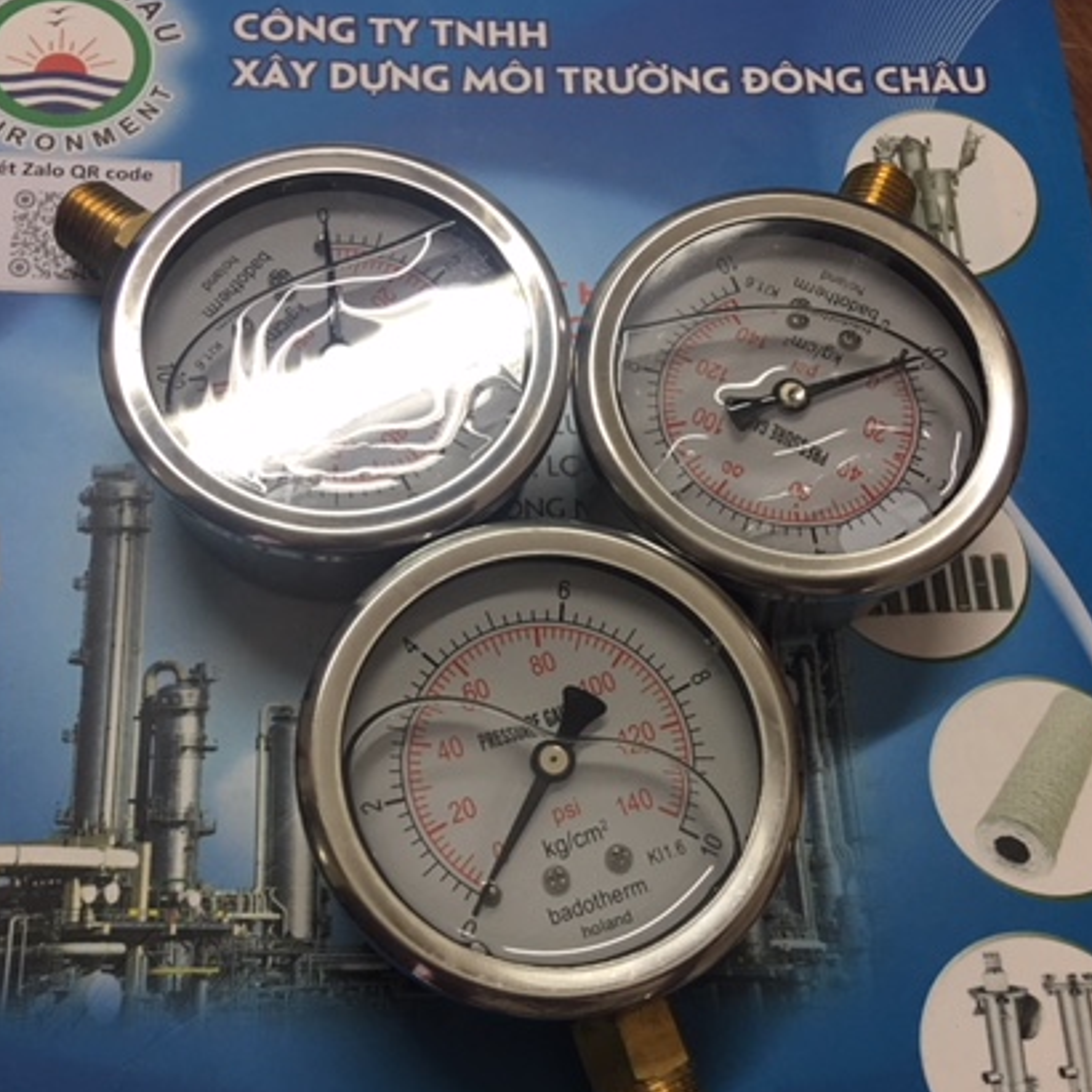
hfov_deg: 41.9
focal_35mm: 40
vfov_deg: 41.8
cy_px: 605
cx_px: 527
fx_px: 1428
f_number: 2.2
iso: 64
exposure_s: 1/17
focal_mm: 4.15
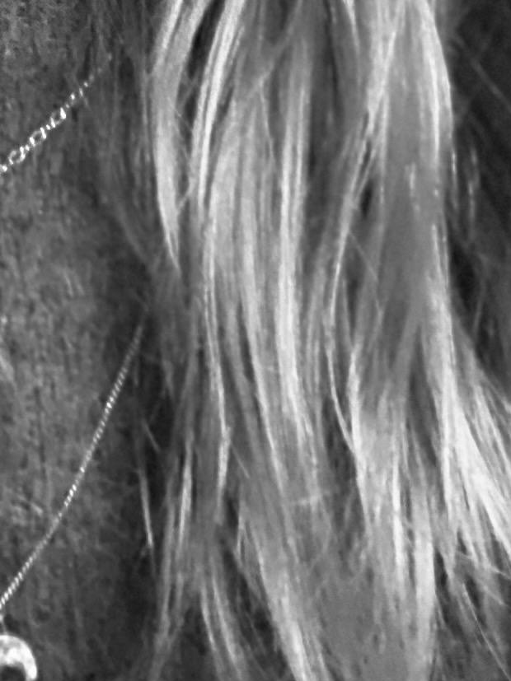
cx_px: -87
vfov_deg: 15.4
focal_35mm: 112
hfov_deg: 12.9
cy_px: -501
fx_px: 2205
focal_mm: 2.71
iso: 400
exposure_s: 1/49
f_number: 2.2
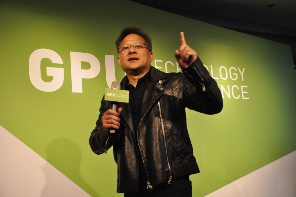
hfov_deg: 43.7
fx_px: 370
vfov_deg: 29.8
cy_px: 98
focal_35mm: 45
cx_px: 148
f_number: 4.2
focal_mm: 30
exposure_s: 1/60
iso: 560
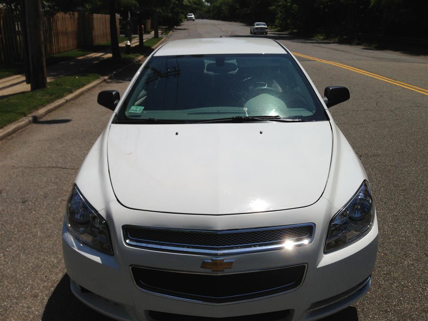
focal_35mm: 33
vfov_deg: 42.9
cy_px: 160
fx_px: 408
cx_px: 214
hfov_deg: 55.4
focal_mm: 4.13
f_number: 2.4
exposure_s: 1/5435
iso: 50
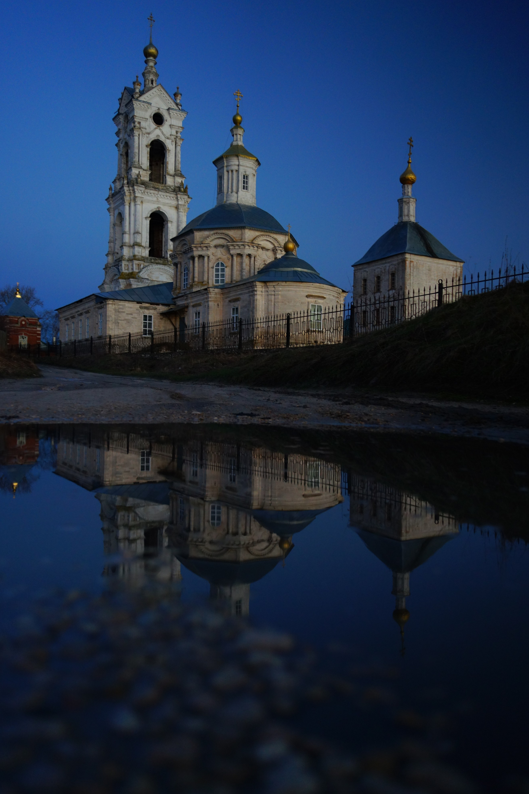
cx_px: 260
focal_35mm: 29
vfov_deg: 63.7
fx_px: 639
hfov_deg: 45.0
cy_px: 390
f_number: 3.2
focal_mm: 28
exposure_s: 1/50
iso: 800
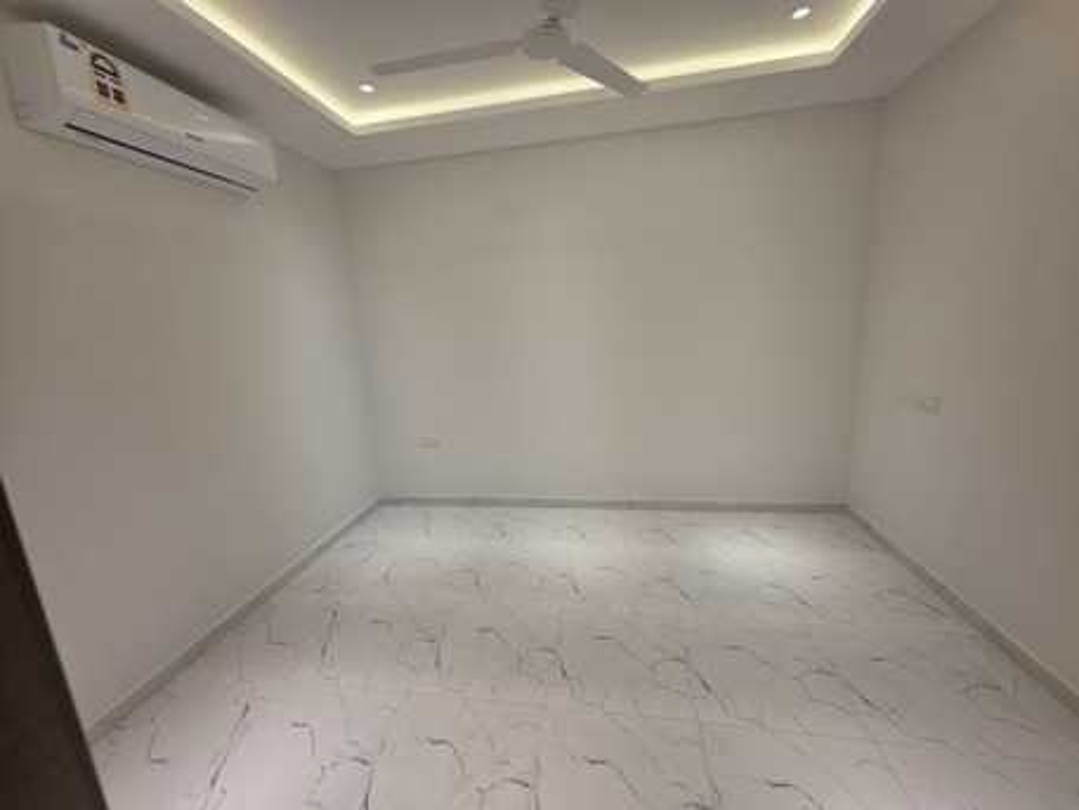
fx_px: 405
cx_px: 540
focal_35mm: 13
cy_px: 405
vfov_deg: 89.9
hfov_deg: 106.2
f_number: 1.9
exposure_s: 1/100
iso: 125
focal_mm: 2.2
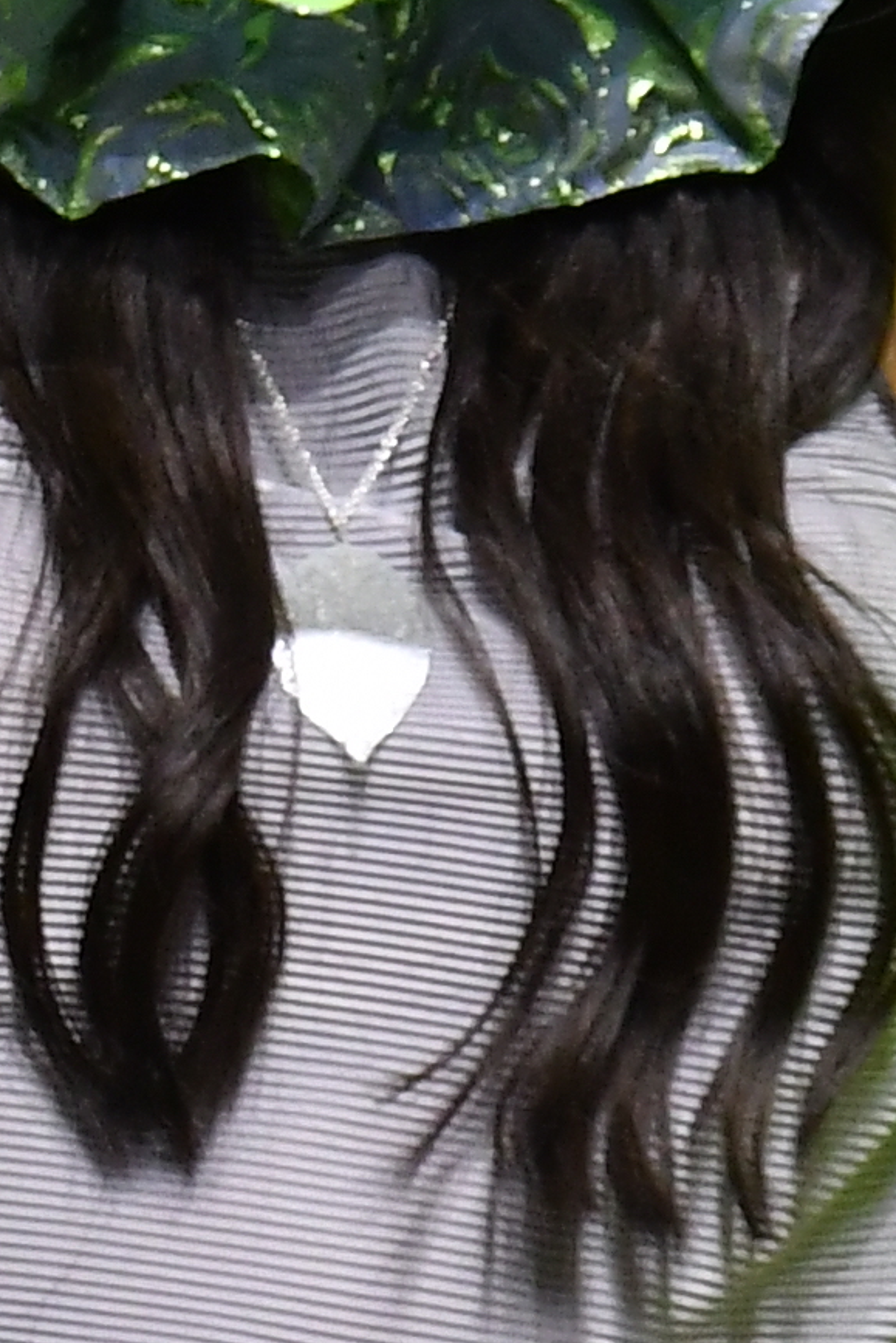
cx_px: 88
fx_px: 27539
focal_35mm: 738
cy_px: 1023
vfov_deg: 2.8
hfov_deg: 1.9
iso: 1000
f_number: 5.6
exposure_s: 1/320
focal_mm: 75
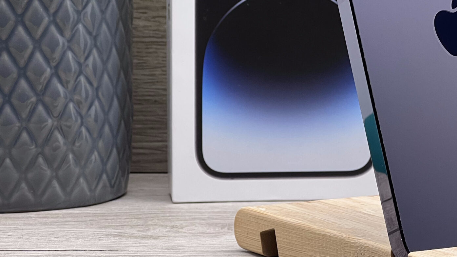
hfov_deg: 13.8
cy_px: 76
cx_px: 414
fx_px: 1866
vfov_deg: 7.9
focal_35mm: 154
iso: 100
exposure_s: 1/100
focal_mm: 9
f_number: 2.8
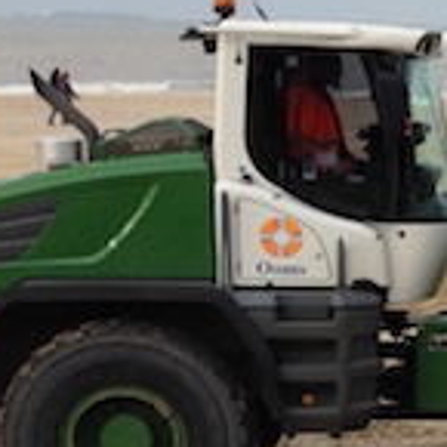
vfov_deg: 10.8
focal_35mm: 161
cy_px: 413
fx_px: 2352
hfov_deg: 9.6
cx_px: 1091
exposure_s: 1/985
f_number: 2.4
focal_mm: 4.12
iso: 50
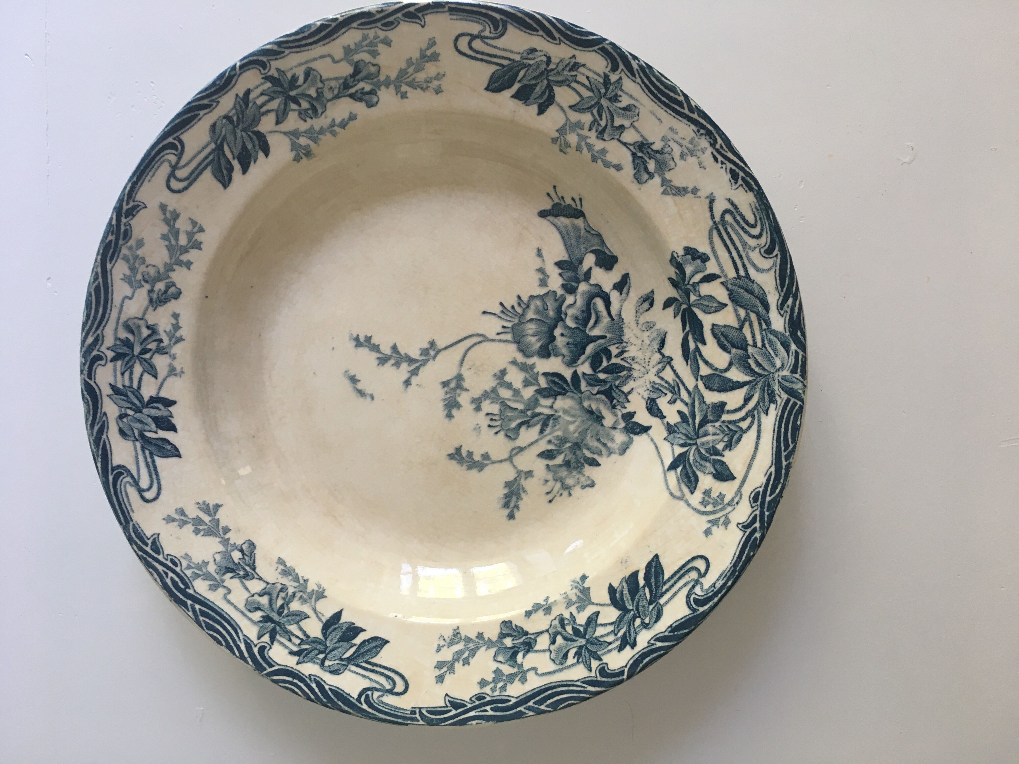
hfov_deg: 61.7
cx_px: 510
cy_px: 382
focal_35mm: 29
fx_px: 854
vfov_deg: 48.2
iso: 80
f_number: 2.2
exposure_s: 1/33
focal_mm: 4.15
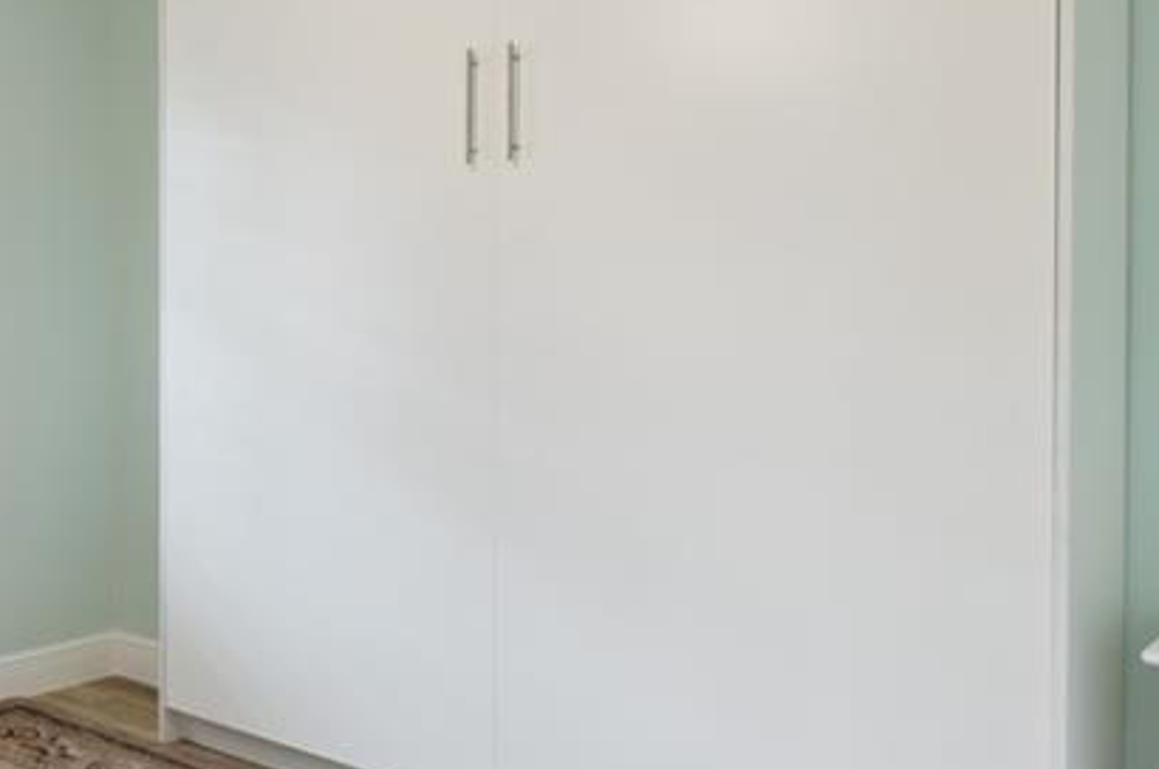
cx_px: 82
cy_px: 301
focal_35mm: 40
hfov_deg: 43.6
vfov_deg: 33.2
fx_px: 1286
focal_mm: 16
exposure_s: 1/13
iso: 200
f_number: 9
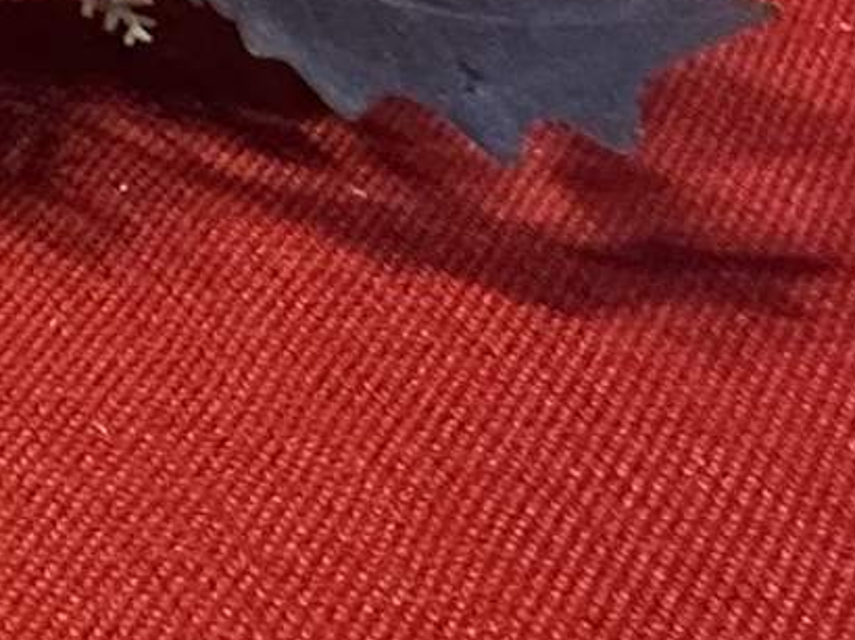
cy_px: -1299
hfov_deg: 12.9
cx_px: -1351
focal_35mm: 105
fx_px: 2592
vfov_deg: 10.2
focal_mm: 2.22
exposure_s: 1/60
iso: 320
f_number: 2.2
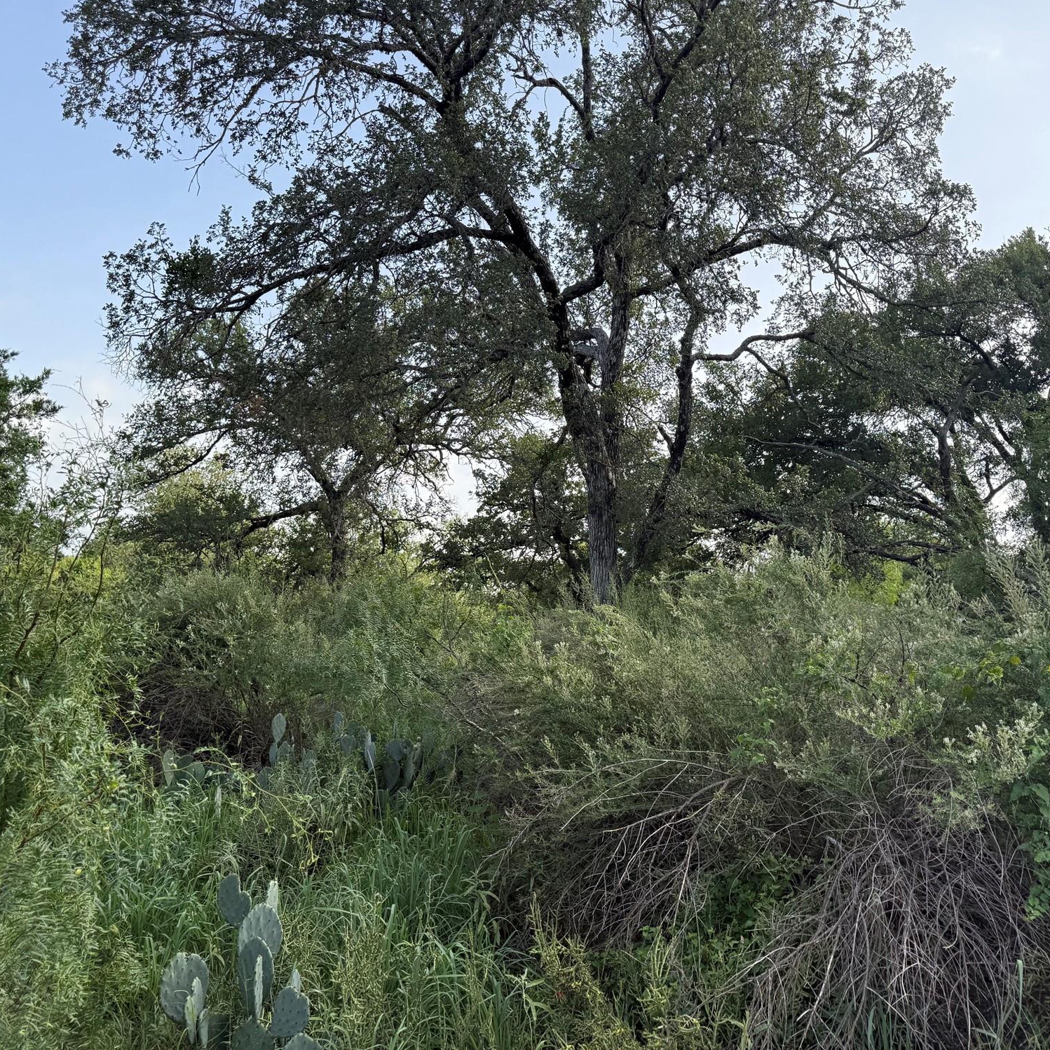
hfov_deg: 55.6
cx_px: 513
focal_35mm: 29
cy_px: 521
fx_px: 995
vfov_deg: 55.6
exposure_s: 1/1618
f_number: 1.78
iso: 100
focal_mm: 6.76
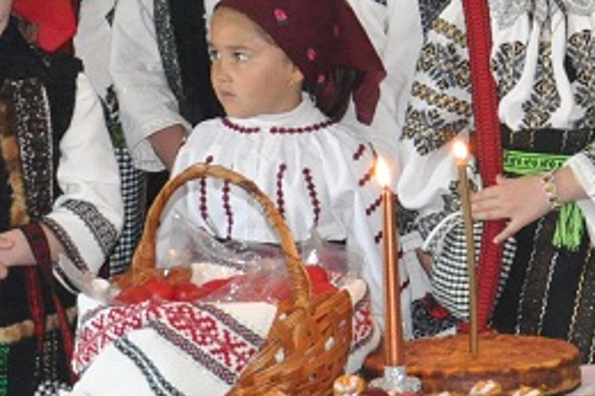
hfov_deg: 11.3
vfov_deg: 7.6
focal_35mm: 180
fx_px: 2973
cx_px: 554
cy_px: 97
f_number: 5
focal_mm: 26
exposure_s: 1/60
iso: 2000
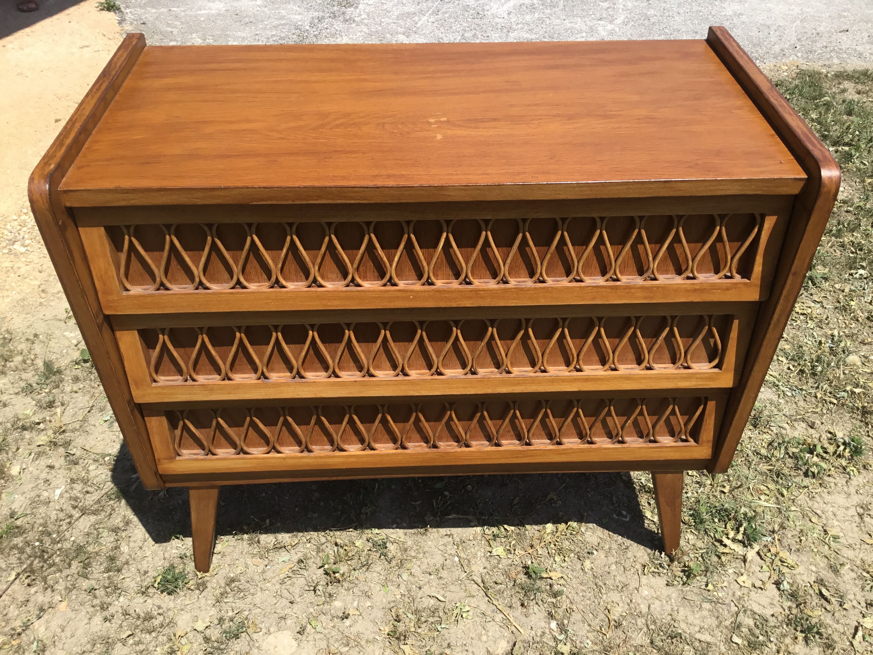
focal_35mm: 31
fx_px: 782
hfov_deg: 58.4
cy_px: 328
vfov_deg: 45.4
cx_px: 436
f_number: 2.4
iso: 25
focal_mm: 3.3
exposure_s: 1/936
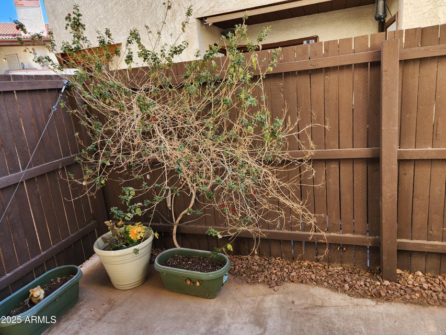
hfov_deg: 73.9
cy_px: 168
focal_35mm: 23
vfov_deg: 58.9
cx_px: 223
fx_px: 296
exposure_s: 1/180
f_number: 1.8
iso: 25
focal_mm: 6.4
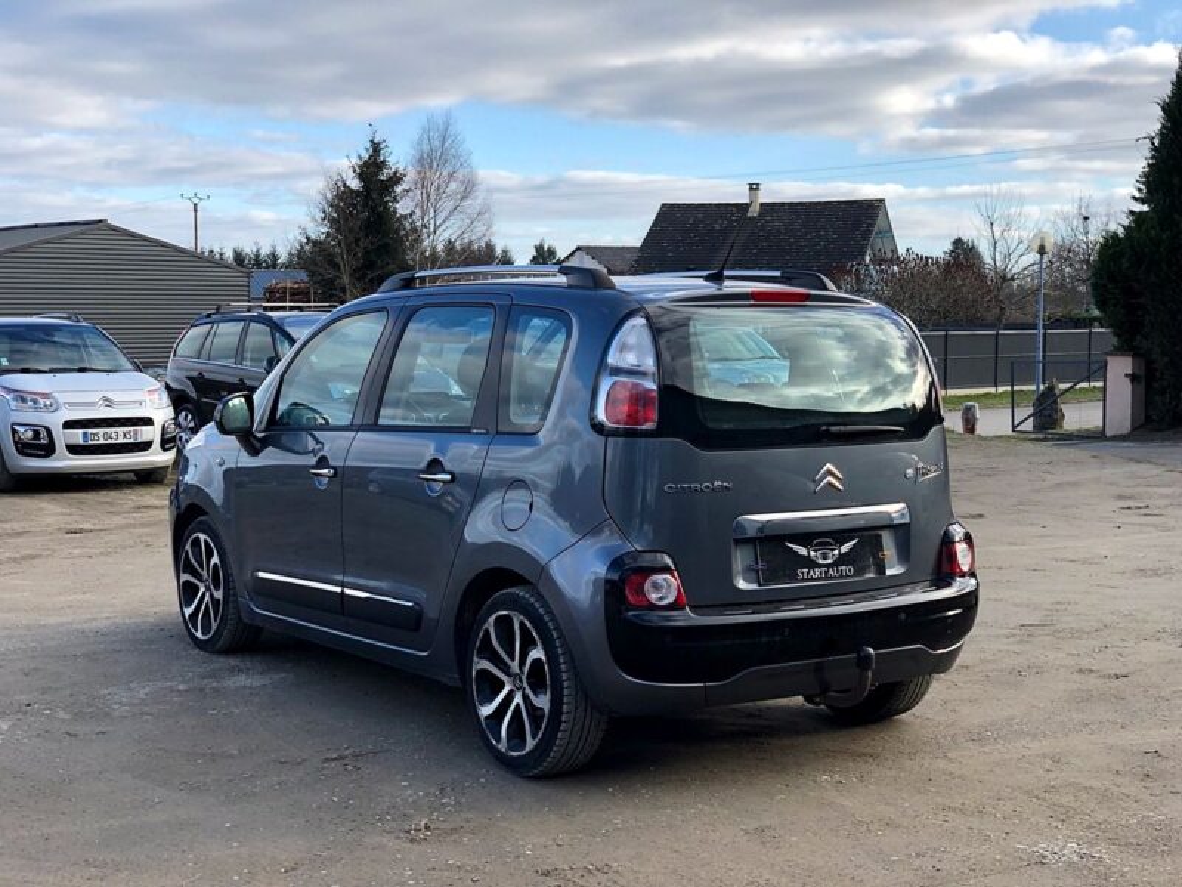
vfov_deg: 28.0
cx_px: 591
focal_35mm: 52
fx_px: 1776
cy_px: 444
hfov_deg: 36.8
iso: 16
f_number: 2.4
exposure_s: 1/328
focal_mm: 6
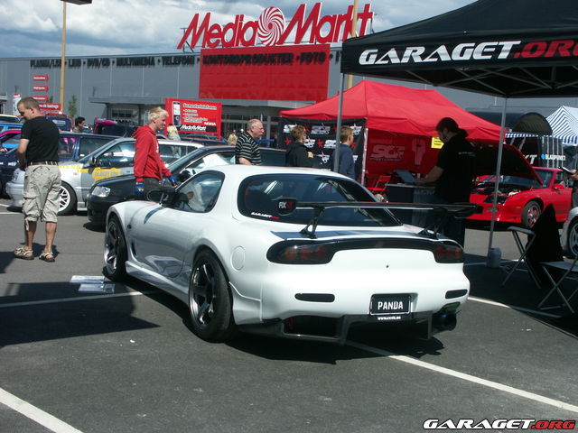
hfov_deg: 38.9
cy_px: 216
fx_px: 818
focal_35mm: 49
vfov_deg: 29.7
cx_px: 289
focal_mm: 12.64
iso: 100
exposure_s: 1/500
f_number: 9
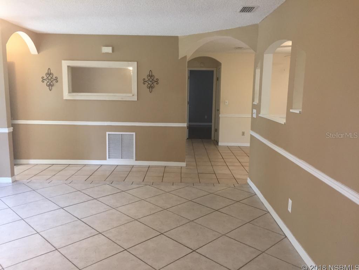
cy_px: 135
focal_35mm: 29
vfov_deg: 48.2
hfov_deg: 61.7
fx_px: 301
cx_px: 180
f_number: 2.2
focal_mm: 4.15
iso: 100
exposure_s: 1/30
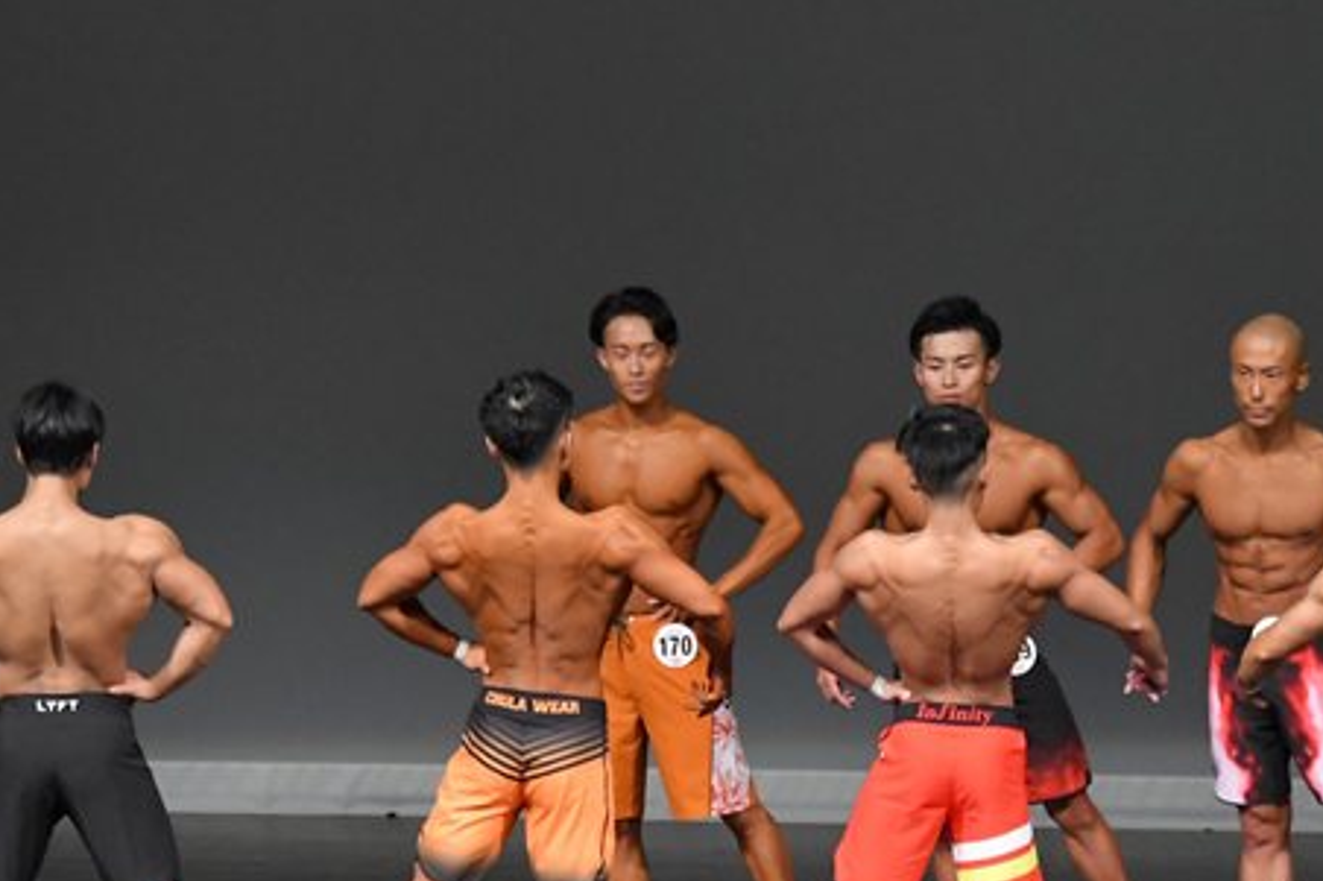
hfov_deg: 6.0
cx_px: 757
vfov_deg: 4.0
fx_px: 12710
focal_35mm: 346
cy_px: 673
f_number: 5.6
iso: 4000
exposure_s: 1/400
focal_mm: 135
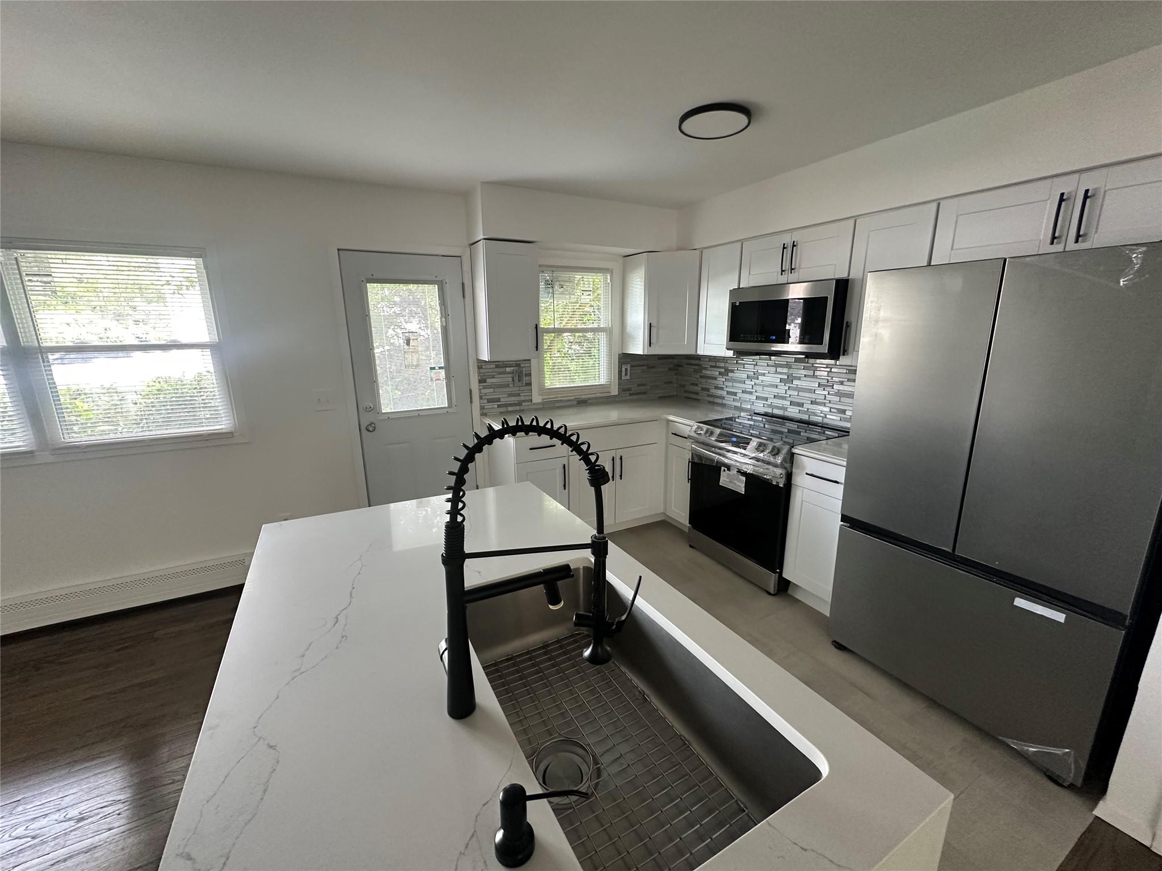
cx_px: 581
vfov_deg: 85.7
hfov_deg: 102.1
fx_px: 470
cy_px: 436
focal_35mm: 14
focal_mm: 2.22
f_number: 2.2
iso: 320
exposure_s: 1/83
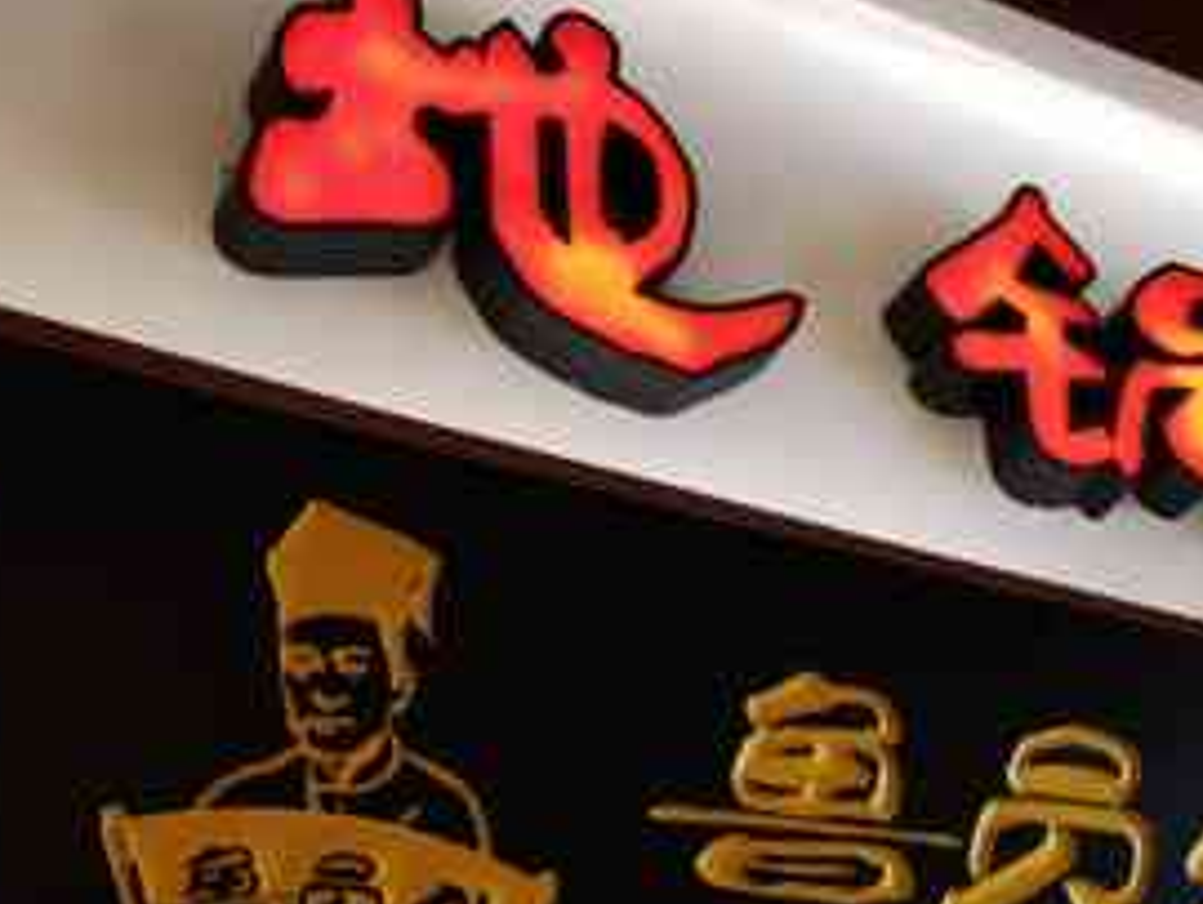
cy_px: 1058
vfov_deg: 19.9
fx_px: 2435
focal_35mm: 70
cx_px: 847
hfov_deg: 27.5
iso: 64
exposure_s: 1/100
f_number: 1.9
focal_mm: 6.67
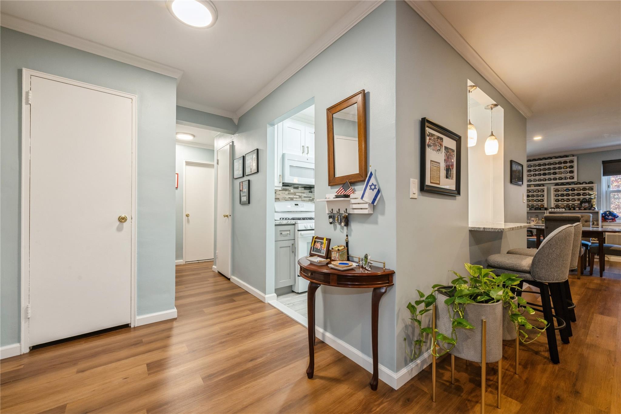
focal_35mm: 14
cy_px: 207
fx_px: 241
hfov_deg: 104.3
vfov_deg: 81.2
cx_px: 310
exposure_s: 1/5
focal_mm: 14
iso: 400
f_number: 11
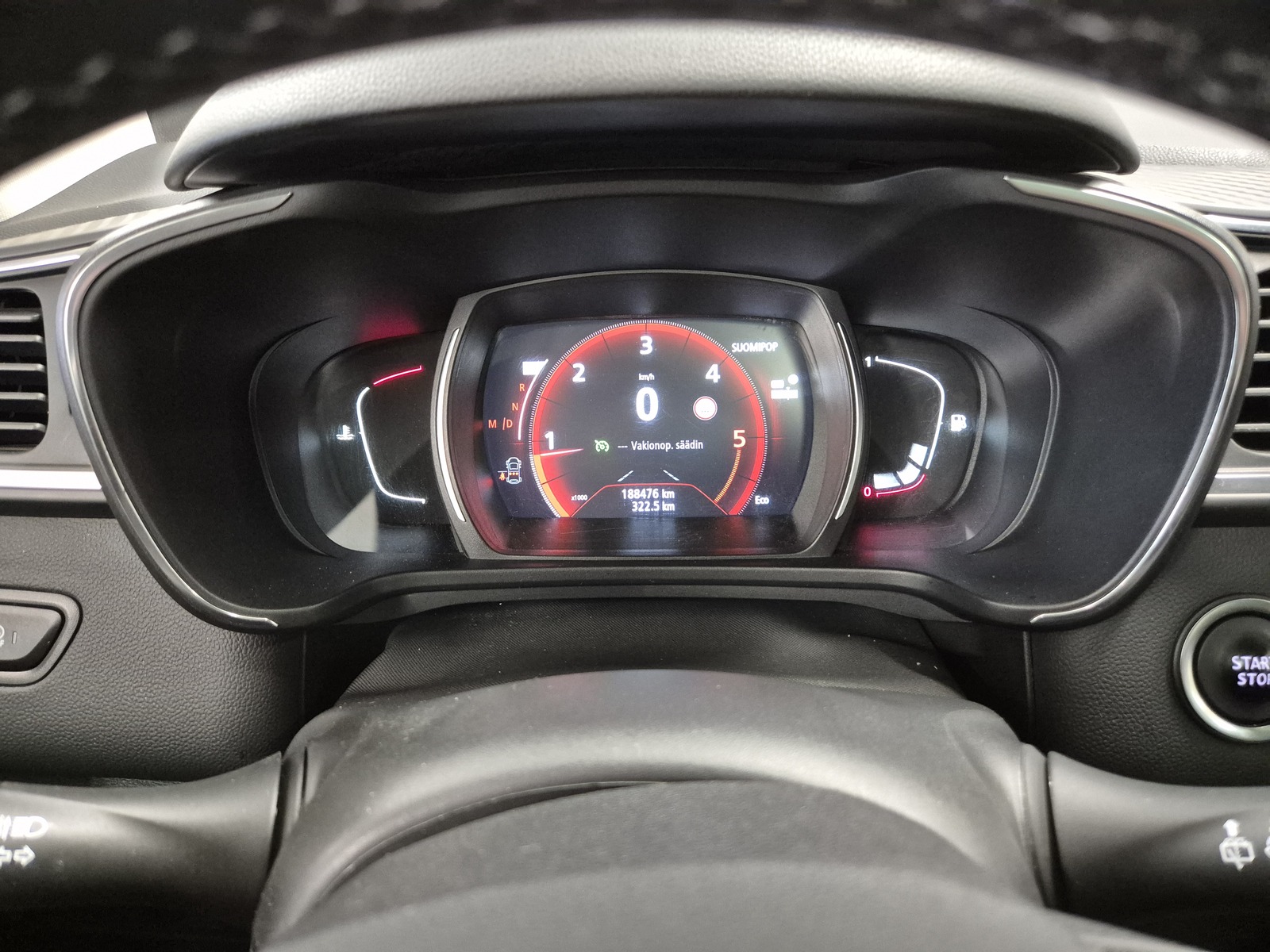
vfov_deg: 58.9
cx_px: 635
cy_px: 476
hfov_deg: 73.9
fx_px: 844
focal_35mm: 23
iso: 1600
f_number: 1.8
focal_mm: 5.4
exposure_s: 1/100
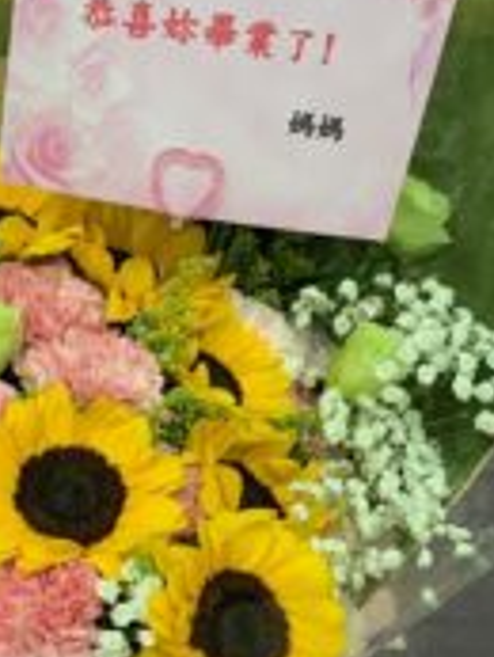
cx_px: 125
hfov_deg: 24.2
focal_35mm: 60
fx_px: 1140
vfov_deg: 31.4
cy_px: 520
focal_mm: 4.25
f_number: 1.8
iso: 160
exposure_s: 1/60
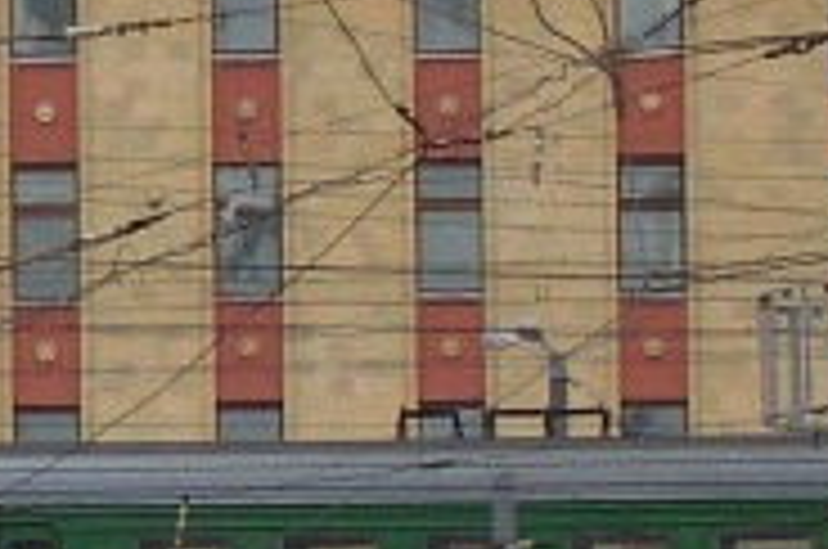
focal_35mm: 661
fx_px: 15176
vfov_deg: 2.1
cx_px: -1192
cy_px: 612
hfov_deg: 3.1
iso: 100
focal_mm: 24
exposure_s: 1/103
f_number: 4.9
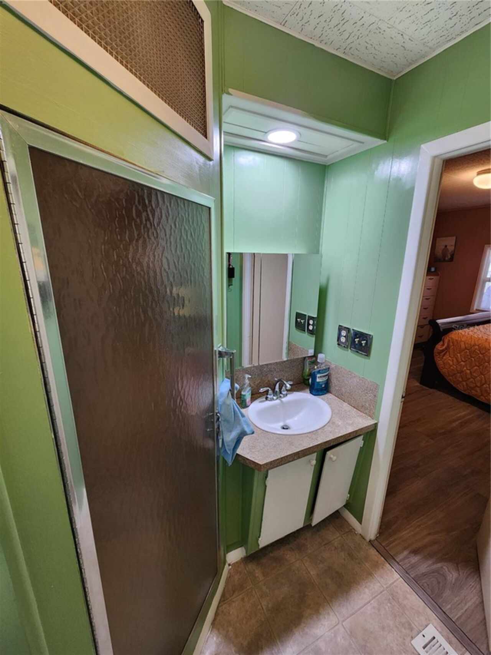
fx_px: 246
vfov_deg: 106.2
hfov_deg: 89.9
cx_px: 246
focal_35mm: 13
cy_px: 328
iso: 250
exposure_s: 1/60
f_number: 2.2
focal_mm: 2.2
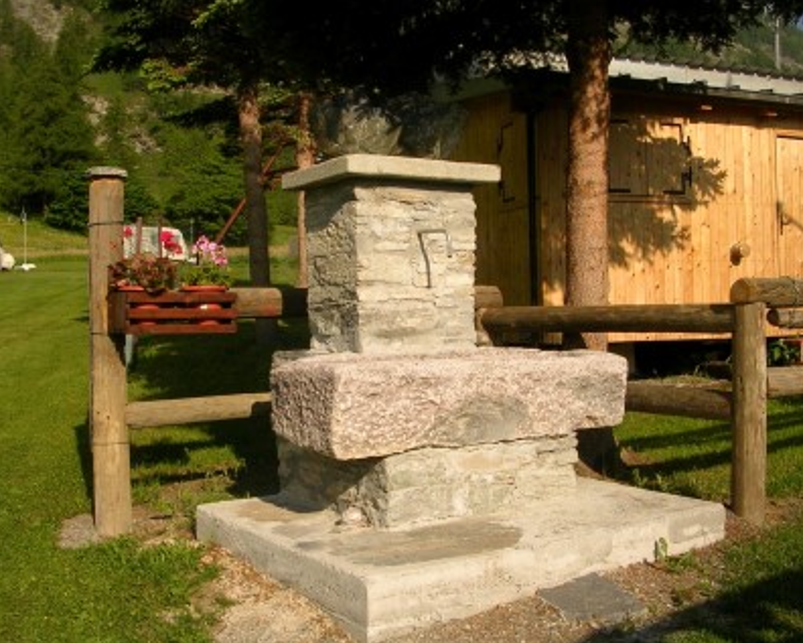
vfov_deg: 37.4
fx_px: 951
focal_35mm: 40
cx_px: 396
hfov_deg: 45.8
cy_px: 323
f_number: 5.6
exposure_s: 1/389
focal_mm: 5.8
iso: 50
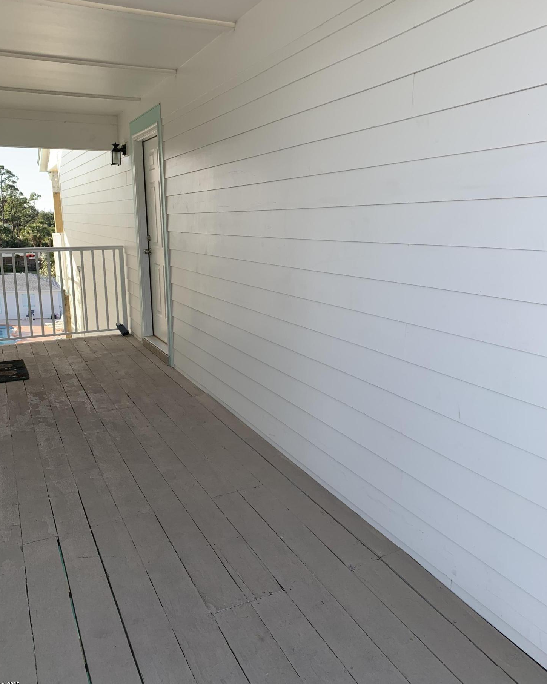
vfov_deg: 62.2
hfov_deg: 51.5
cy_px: 331
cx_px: 272
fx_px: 567
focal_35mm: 28
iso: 25
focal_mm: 4.25
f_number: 1.8
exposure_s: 1/333
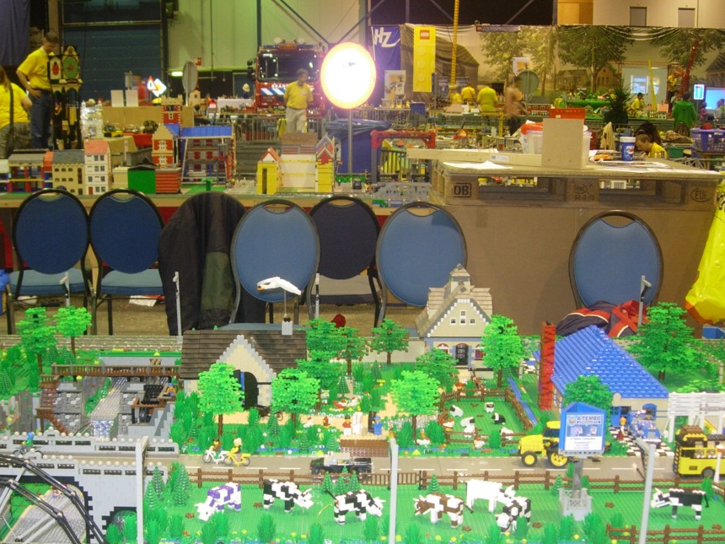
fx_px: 1110
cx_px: 309
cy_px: 374
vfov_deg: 27.3
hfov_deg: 36.1
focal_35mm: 53
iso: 79
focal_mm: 7.8
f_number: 2.8
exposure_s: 1/7.3
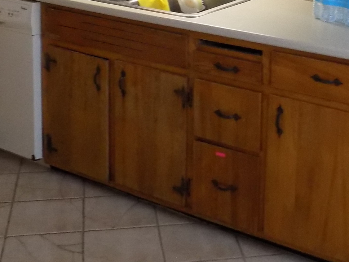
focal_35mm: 73
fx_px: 736
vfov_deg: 19.4
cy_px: -18
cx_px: 270
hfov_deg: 26.3
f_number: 3.1
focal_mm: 4
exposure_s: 1/30
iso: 320
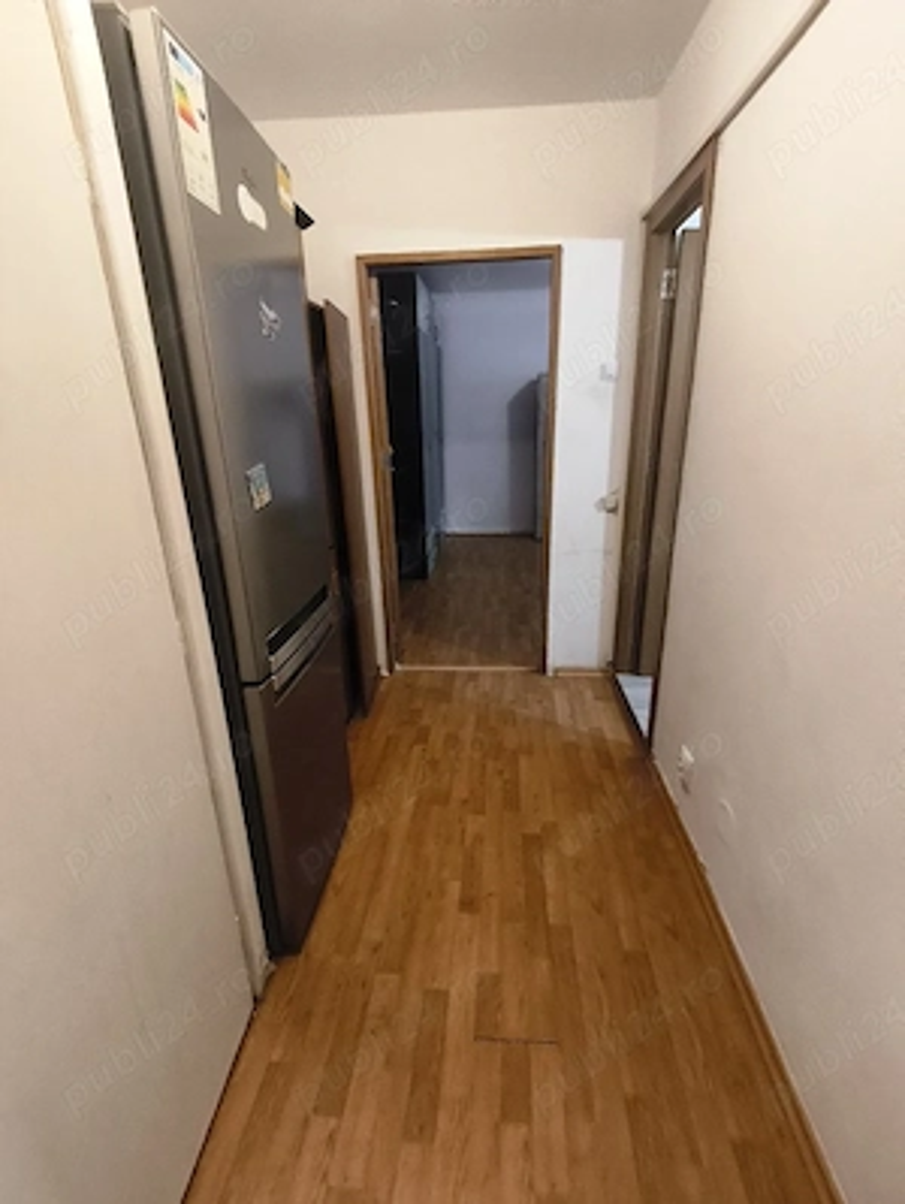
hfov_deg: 81.8
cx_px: 452
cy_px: 602
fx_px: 522
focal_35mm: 15
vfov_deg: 98.1
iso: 400
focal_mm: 1.65
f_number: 2.2
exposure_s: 1/33.4
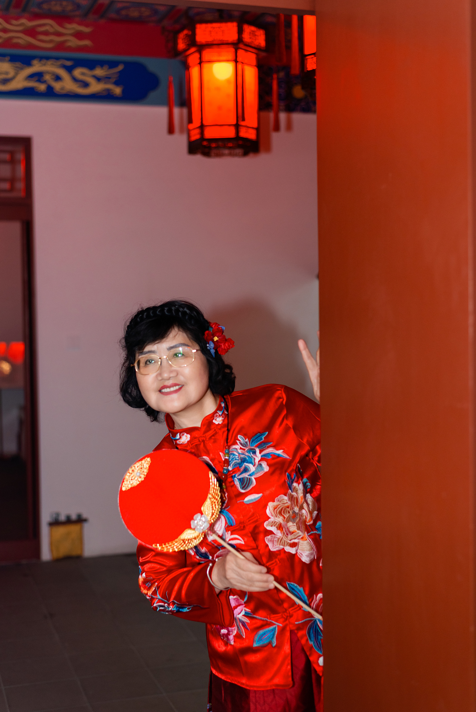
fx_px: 991
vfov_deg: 39.6
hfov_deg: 27.0
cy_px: 356
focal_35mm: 50
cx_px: 238
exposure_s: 1/200
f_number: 2.5
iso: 320
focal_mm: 50
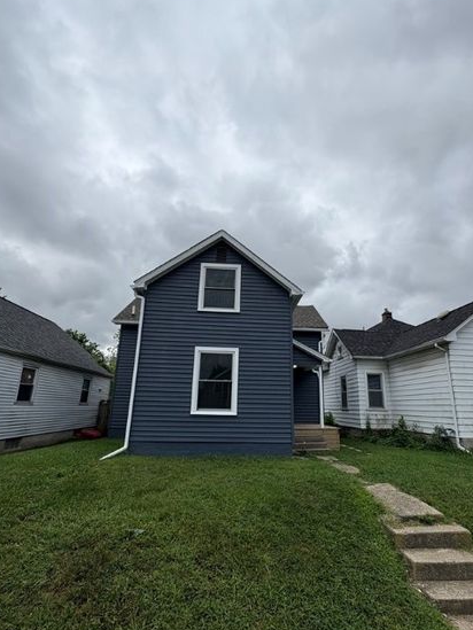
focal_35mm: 17
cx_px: 256
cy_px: 329
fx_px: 310
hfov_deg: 74.6
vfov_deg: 91.0
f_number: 2.2
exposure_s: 1/1506
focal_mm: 2.22
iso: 50
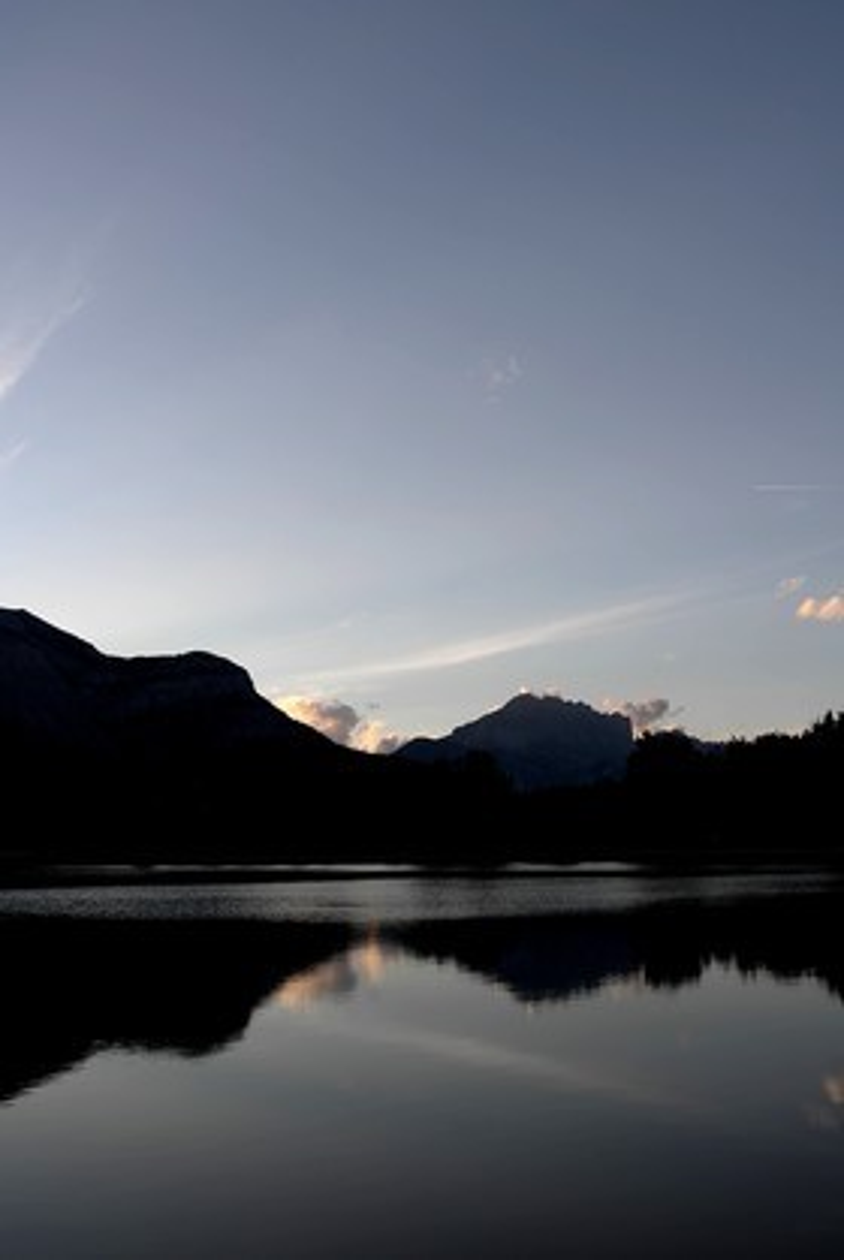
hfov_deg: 37.0
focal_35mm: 36
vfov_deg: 53.1
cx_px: 422
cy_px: 630
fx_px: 1262
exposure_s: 1/320
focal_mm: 24
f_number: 5
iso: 100
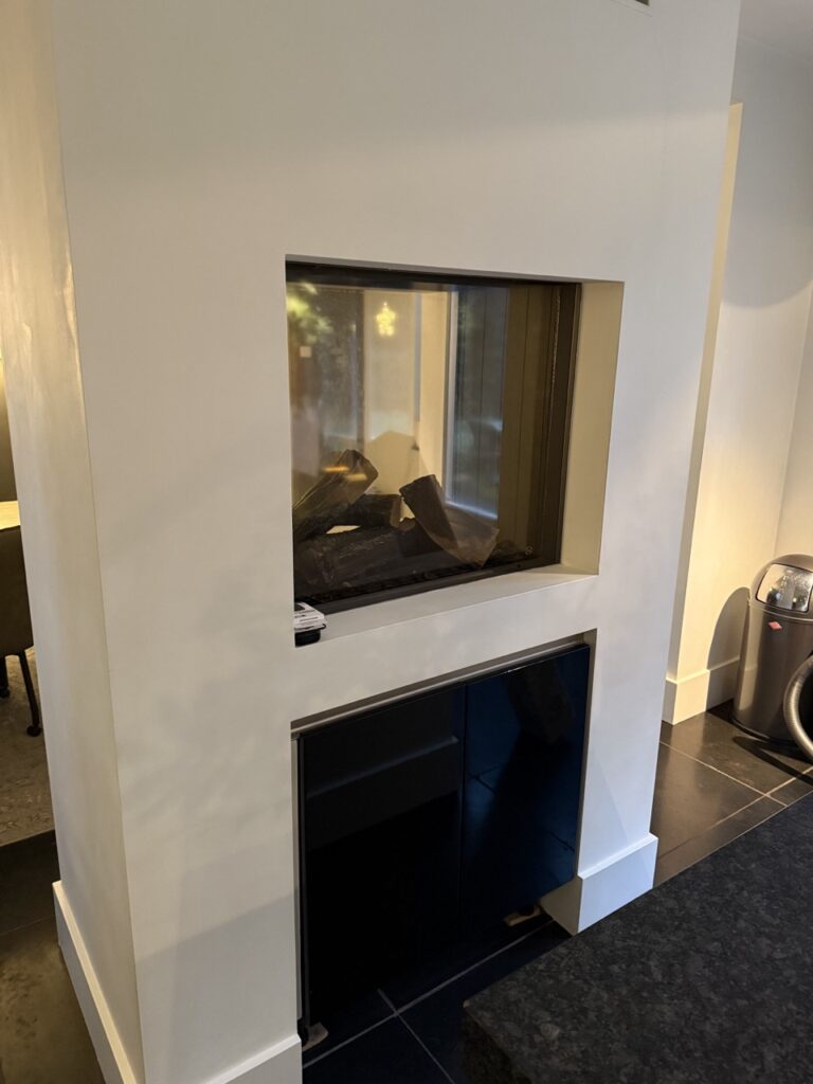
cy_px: 542
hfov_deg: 56.8
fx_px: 752
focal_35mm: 24
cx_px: 406
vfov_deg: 71.6
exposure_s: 1/33
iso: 800
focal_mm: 6.76
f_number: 1.78
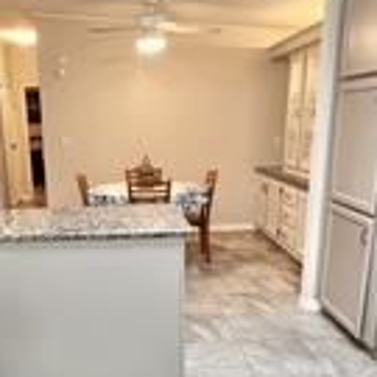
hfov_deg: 47.2
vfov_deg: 47.9
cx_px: 109
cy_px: 243
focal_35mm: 34
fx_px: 419
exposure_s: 1/60
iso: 160
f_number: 1.8
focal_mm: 1.57
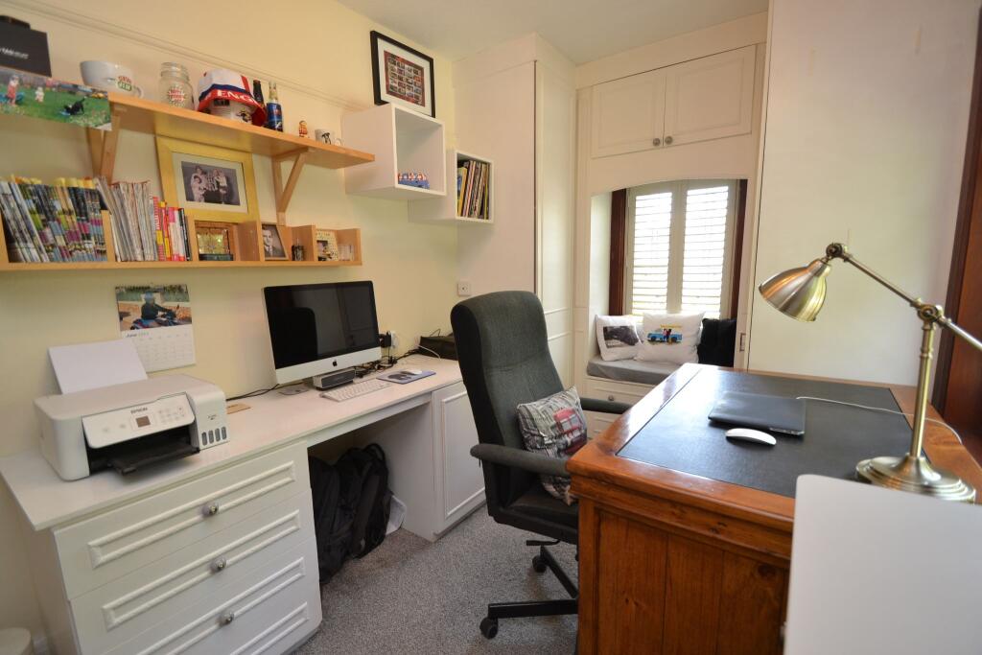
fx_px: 409
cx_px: 491
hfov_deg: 100.4
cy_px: 328
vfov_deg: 77.3
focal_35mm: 15
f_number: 3.5
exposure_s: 1/60
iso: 450
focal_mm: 10
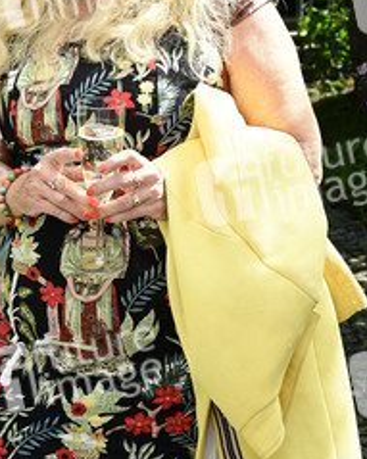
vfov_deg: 26.9
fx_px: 937
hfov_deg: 22.1
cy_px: 85
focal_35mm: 69
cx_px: 119
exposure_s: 1/200
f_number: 8
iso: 250
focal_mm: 44
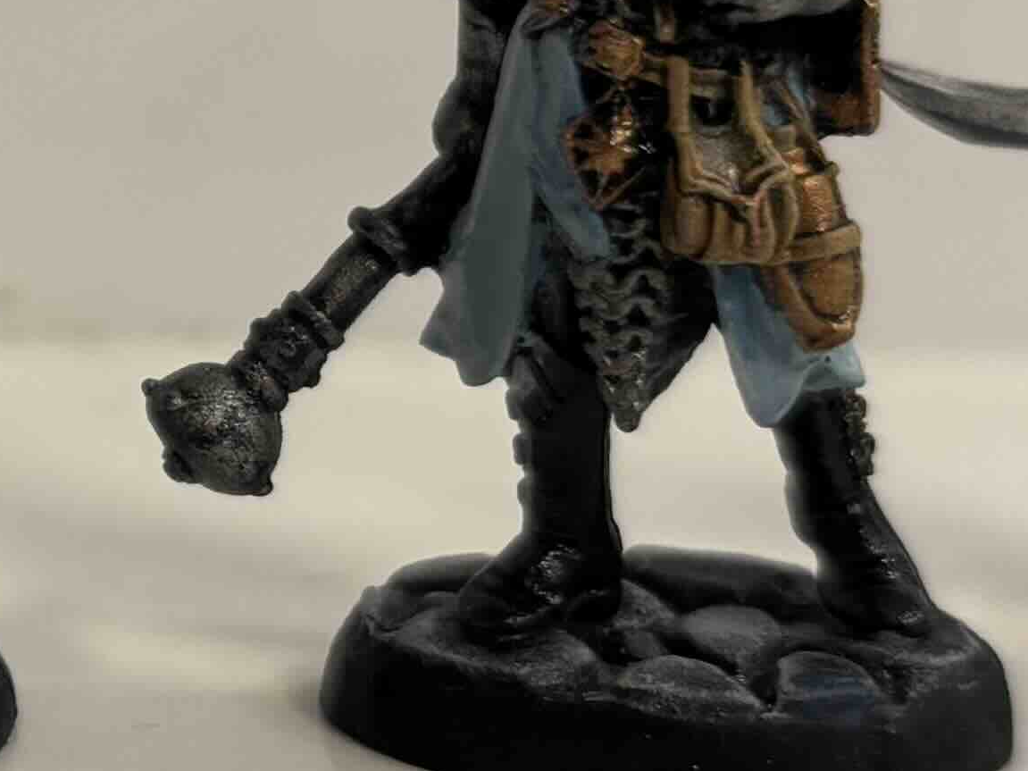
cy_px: -55
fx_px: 3831
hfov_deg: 14.5
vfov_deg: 11.3
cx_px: -362
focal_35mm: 129
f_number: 1.6
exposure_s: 1/60
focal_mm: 5.96
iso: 80
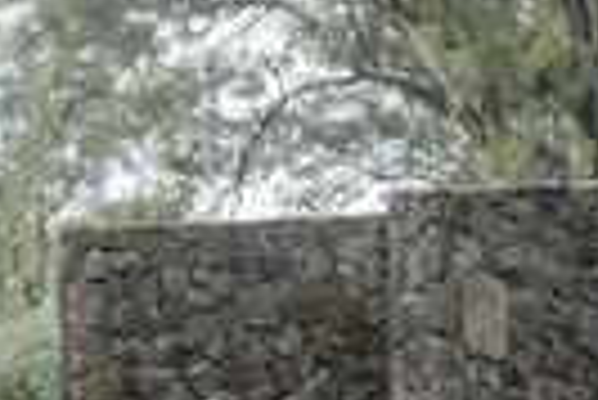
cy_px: 366
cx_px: 571
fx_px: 4124
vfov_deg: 5.5
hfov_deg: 8.3
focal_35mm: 248
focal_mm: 50
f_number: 8
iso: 400
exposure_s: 1/50
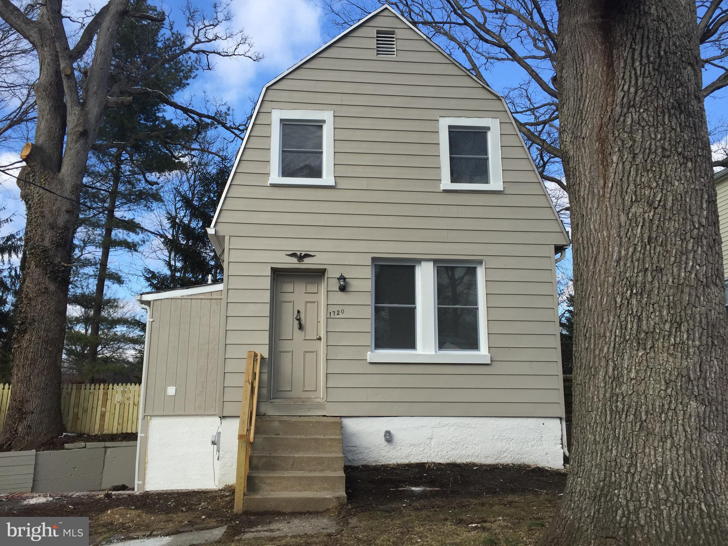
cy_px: 273
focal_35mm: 29
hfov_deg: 61.7
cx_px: 364
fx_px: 610
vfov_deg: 48.2
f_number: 2.2
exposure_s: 1/1319
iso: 32
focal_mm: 4.15
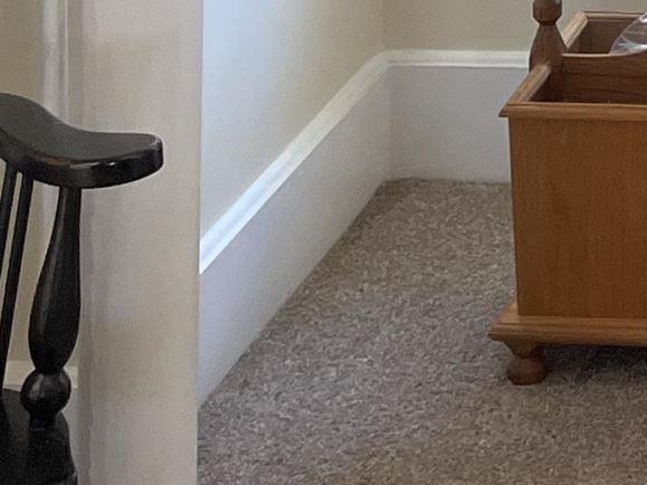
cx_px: 1135
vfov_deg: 9.3
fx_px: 2579
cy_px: -787
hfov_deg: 13.0
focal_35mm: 138
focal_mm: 5.1
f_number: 1.6
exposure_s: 1/106
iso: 125
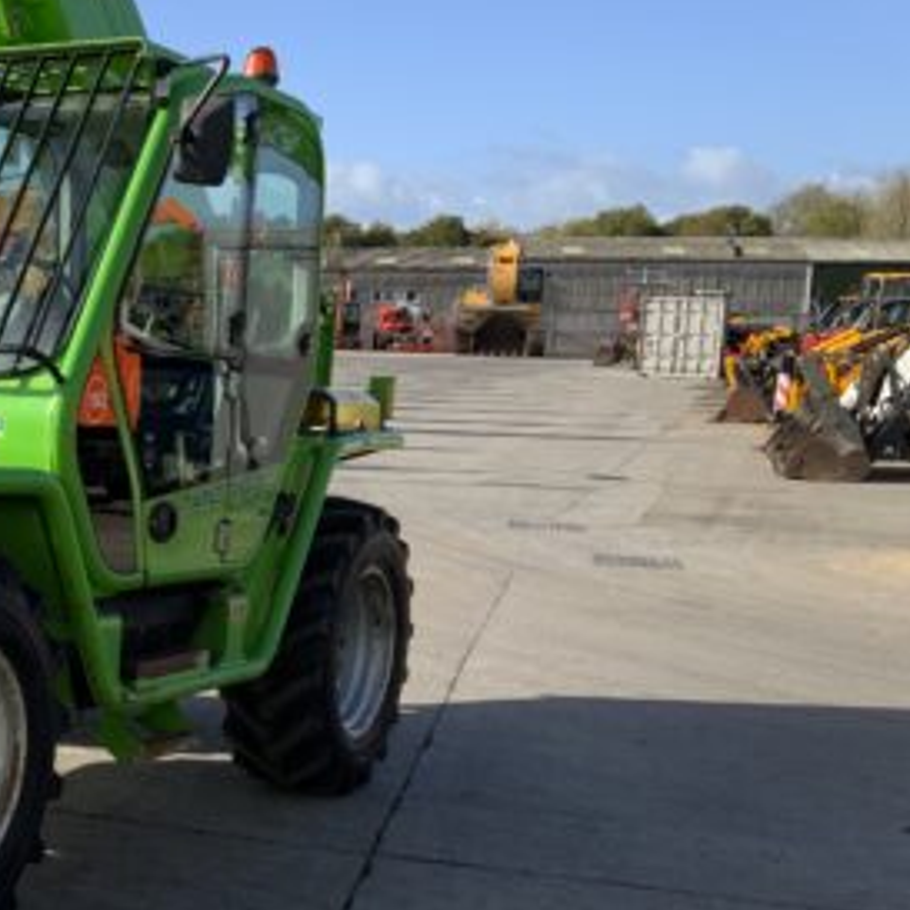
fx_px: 1785
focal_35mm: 60
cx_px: -100
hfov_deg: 26.3
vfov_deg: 28.5
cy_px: 570
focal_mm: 3
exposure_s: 1/1412
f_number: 1.8
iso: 16
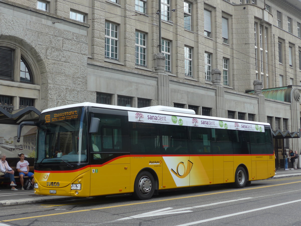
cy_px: 113
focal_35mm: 49
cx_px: 150
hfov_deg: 38.9
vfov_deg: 29.7
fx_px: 426
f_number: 3.2
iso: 80
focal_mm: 10.1
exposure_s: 1/250
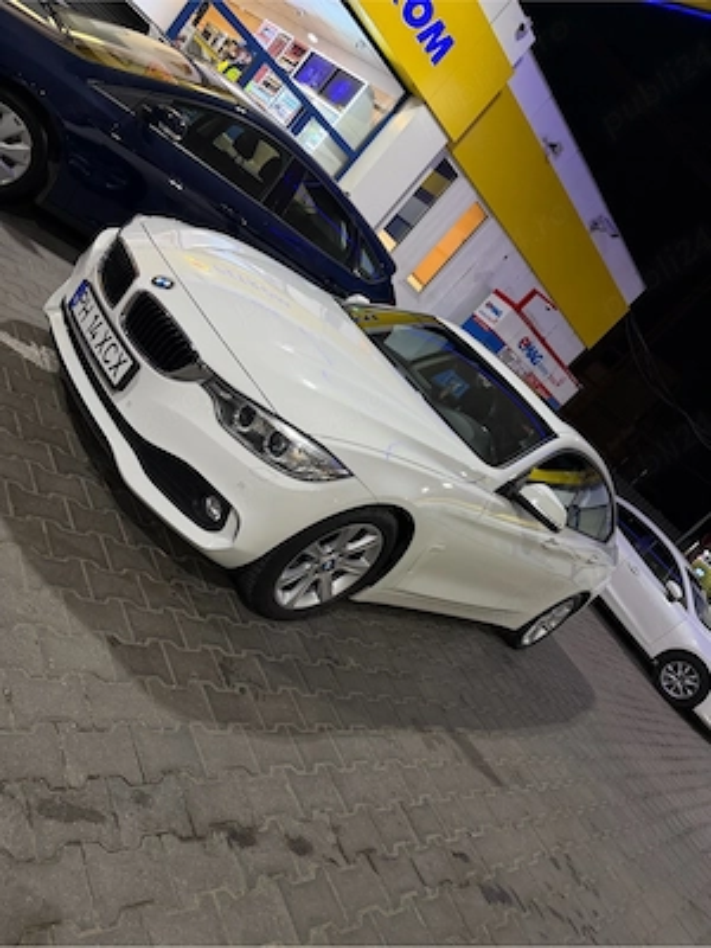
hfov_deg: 56.8
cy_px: 474
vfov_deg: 71.6
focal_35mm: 24
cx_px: 356
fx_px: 657
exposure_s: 1/50
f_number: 1.78
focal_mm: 6.76
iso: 200
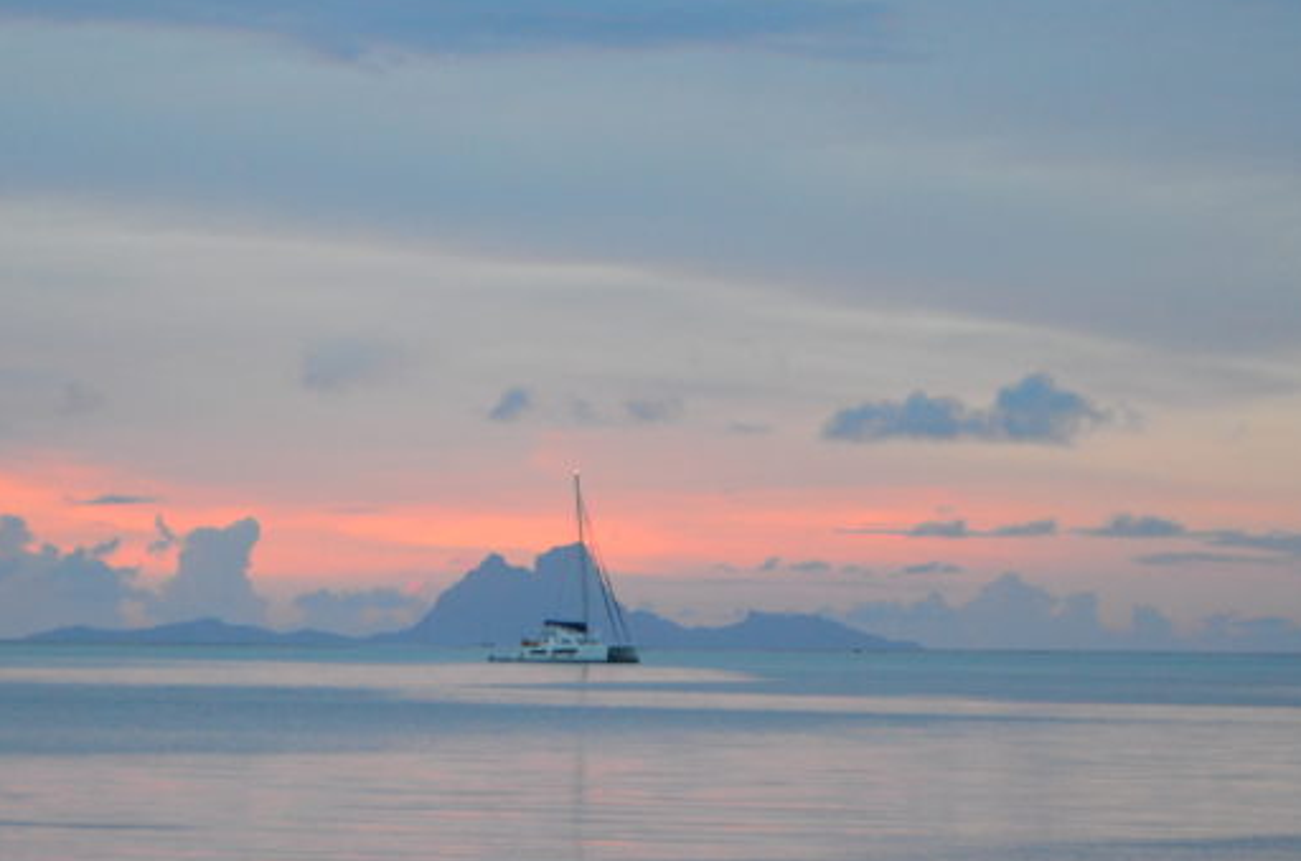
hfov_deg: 12.5
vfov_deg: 8.3
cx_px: 521
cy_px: 569
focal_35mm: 165
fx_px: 5950
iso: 1600
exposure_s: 1/30
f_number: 5.6
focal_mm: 55
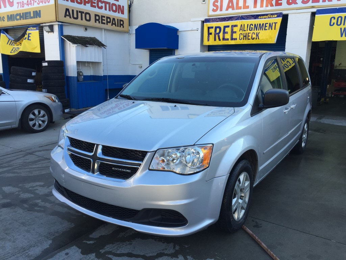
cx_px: 173
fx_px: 290
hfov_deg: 61.7
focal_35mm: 29
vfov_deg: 48.2
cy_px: 130
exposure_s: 1/282
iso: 32
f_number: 2.2
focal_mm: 4.15
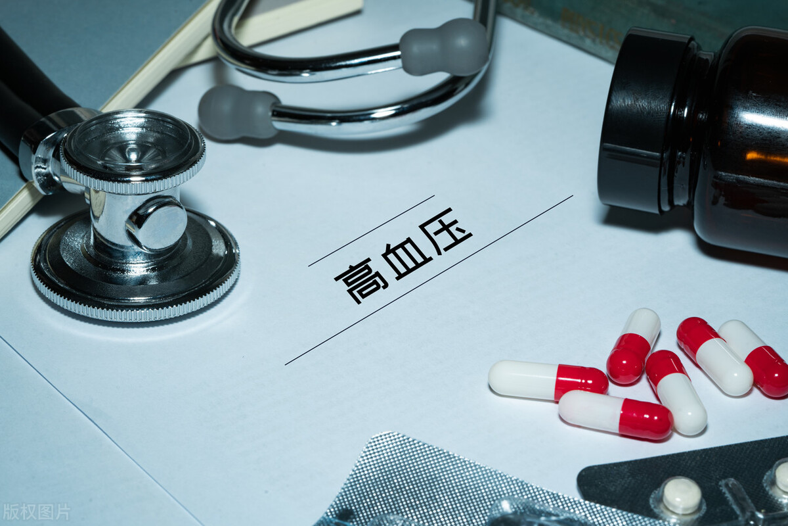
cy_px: 263
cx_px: 394
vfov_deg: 15.2
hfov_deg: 22.6
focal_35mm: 90
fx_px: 1970
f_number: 16
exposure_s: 1/250
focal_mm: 90
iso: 250
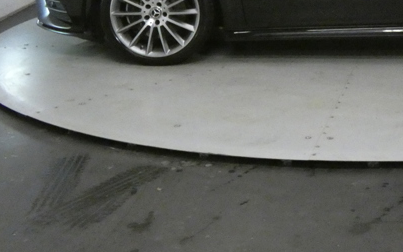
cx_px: 387
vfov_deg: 15.4
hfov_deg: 24.3
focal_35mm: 82
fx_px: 901
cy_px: -35
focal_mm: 7.1
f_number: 3.6
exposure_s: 1/125
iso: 2000
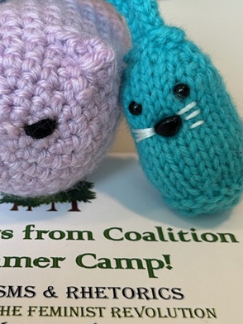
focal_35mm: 53
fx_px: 496
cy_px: 166
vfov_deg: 36.2
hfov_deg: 27.1
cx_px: 53
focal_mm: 5.7
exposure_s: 1/163
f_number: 1.5
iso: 40
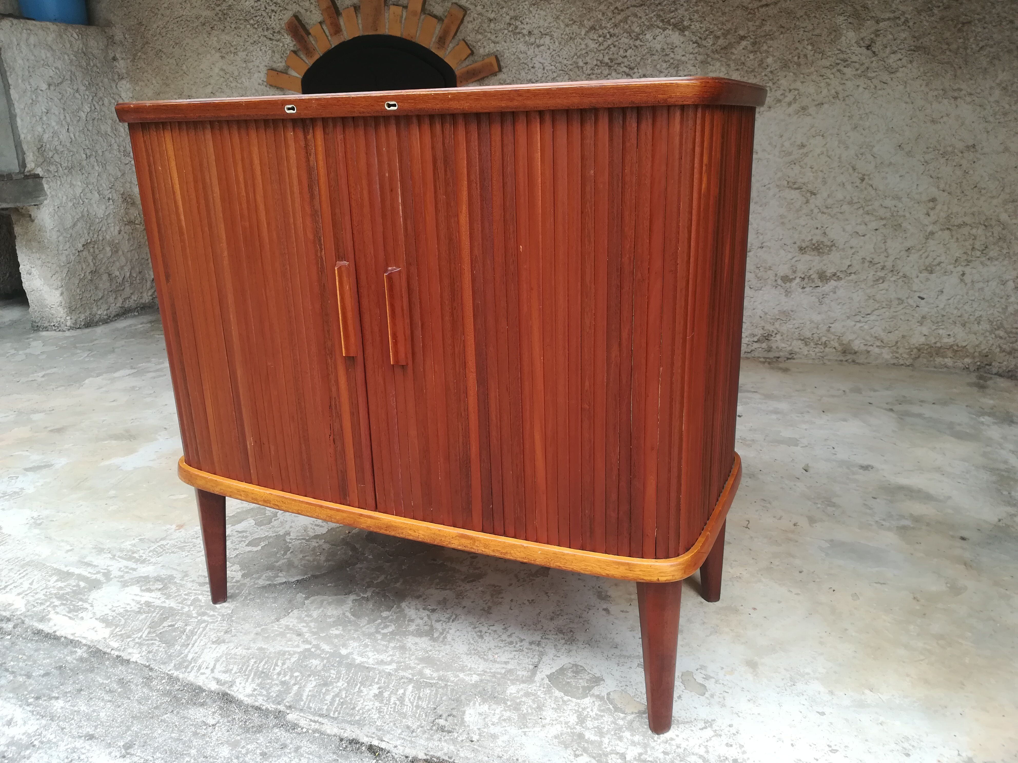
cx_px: 509
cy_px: 382
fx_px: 765
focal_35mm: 26
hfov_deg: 67.3
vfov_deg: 53.1
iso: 50
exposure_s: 1/111
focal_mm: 3.83
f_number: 2.2
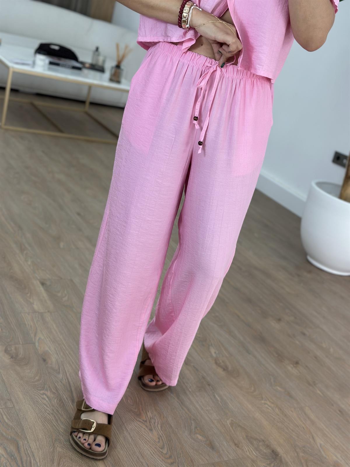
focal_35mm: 48
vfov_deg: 39.7
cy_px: 234
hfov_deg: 30.3
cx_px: 175
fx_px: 647
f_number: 1.78
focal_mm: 6.86
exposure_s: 1/211
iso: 80
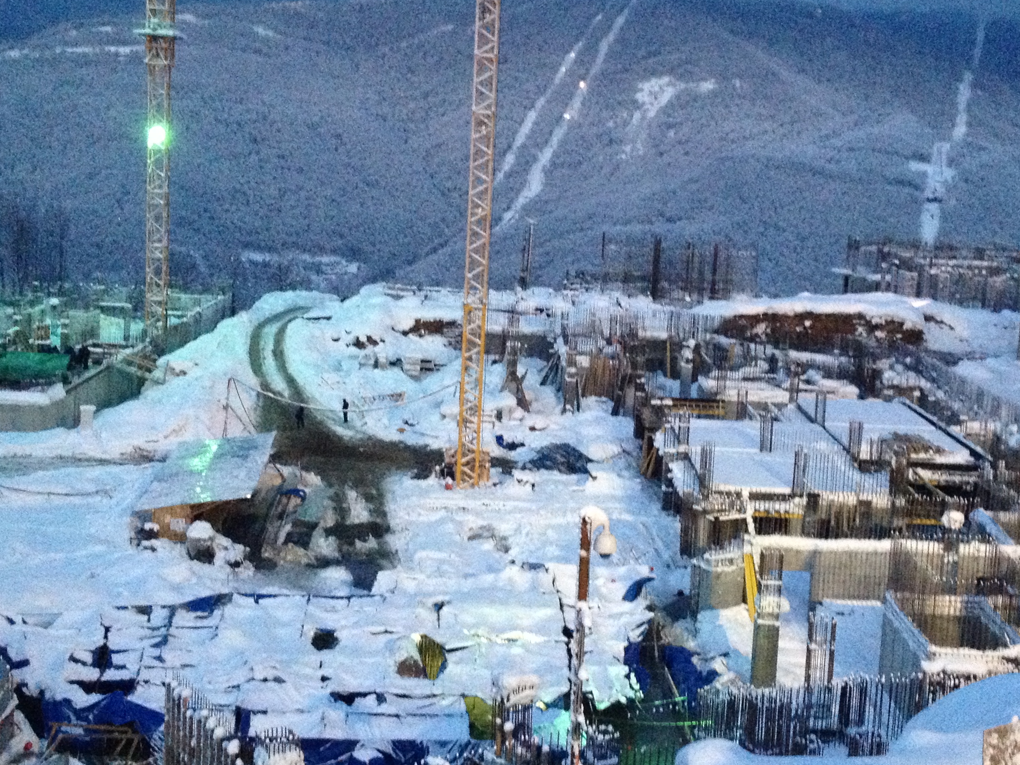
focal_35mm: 56
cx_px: 598
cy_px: 349
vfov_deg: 26.1
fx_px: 1650
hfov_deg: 34.3
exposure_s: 1/15
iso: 500
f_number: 2.4
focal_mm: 4.28
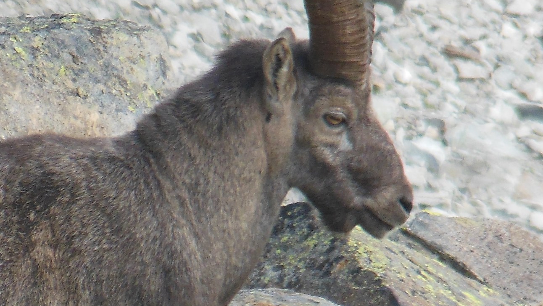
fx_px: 13233
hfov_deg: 2.4
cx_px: 40
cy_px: 134
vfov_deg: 1.3
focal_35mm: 919
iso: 250
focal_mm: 81
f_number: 5.9
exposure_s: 1/250
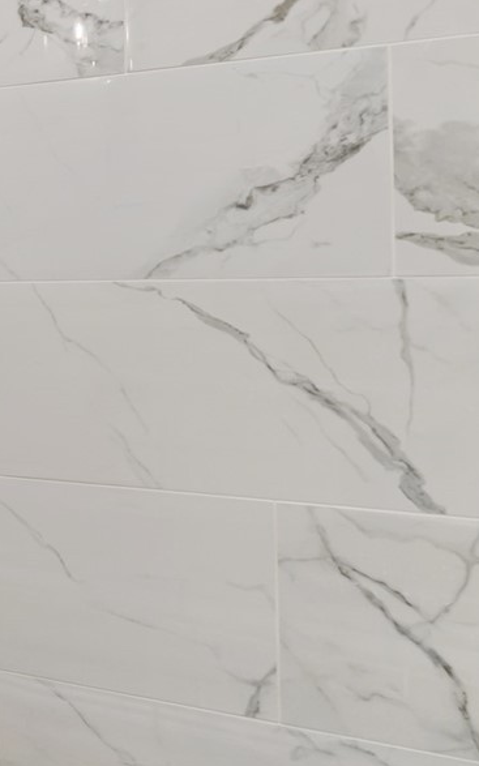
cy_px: 277
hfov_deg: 15.0
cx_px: -659
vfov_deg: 37.9
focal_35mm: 53
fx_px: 1107
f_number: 2.8
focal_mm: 15
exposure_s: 1/80
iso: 400
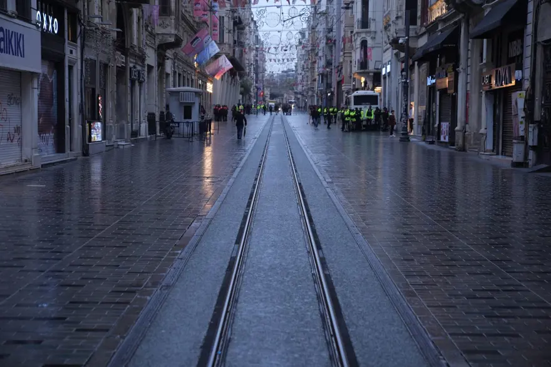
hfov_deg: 28.9
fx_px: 1071
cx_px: 276
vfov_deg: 19.4
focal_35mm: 70
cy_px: 184
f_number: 3.2
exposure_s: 1/320
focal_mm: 70
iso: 1250
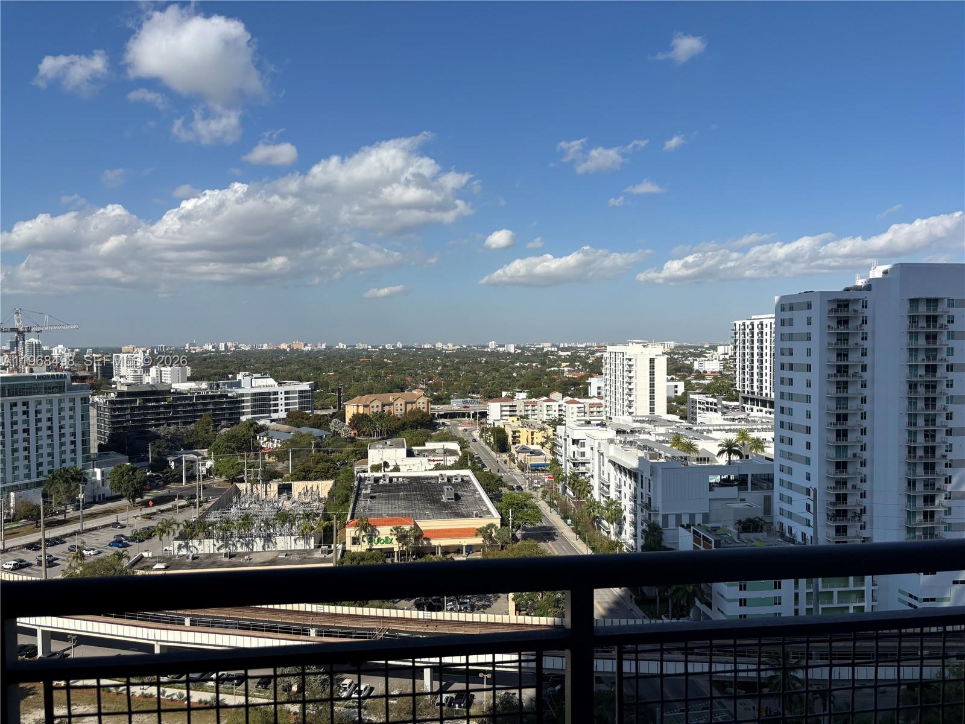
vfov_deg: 53.1
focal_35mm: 26
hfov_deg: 67.3
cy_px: 362
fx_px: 725
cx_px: 482
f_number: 1.6
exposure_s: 1/5348
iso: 50
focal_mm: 5.96
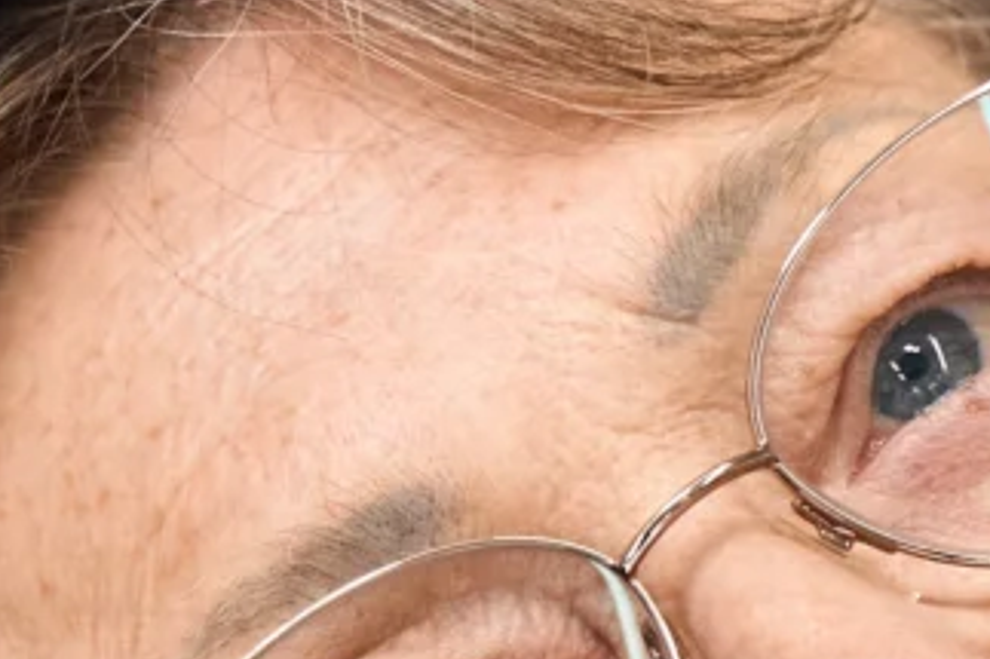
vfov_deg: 3.3
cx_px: 2339
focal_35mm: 418
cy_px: 593
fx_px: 11476
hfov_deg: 4.8
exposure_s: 1/250
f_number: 2.8
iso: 500
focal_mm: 52.7
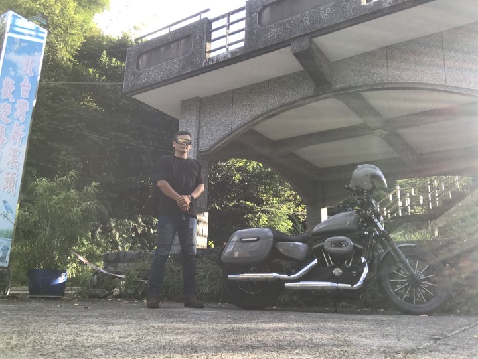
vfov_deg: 44.2
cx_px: 239
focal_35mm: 32
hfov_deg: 56.8
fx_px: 442
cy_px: 180
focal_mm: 2.87
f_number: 2.2
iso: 25
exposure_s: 1/127
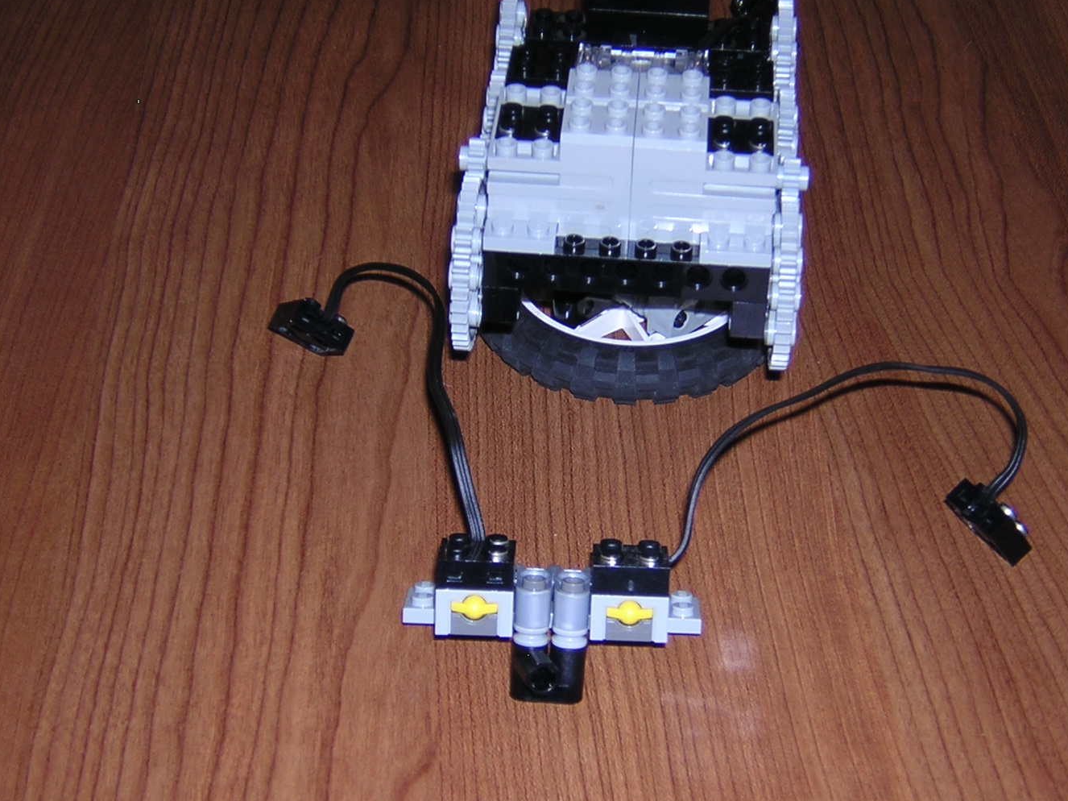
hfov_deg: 27.8
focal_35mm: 70
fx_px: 2159
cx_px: 576
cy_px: 376
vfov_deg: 21.0
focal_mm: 7.6
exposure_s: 1/60.1
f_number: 3.3
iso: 100
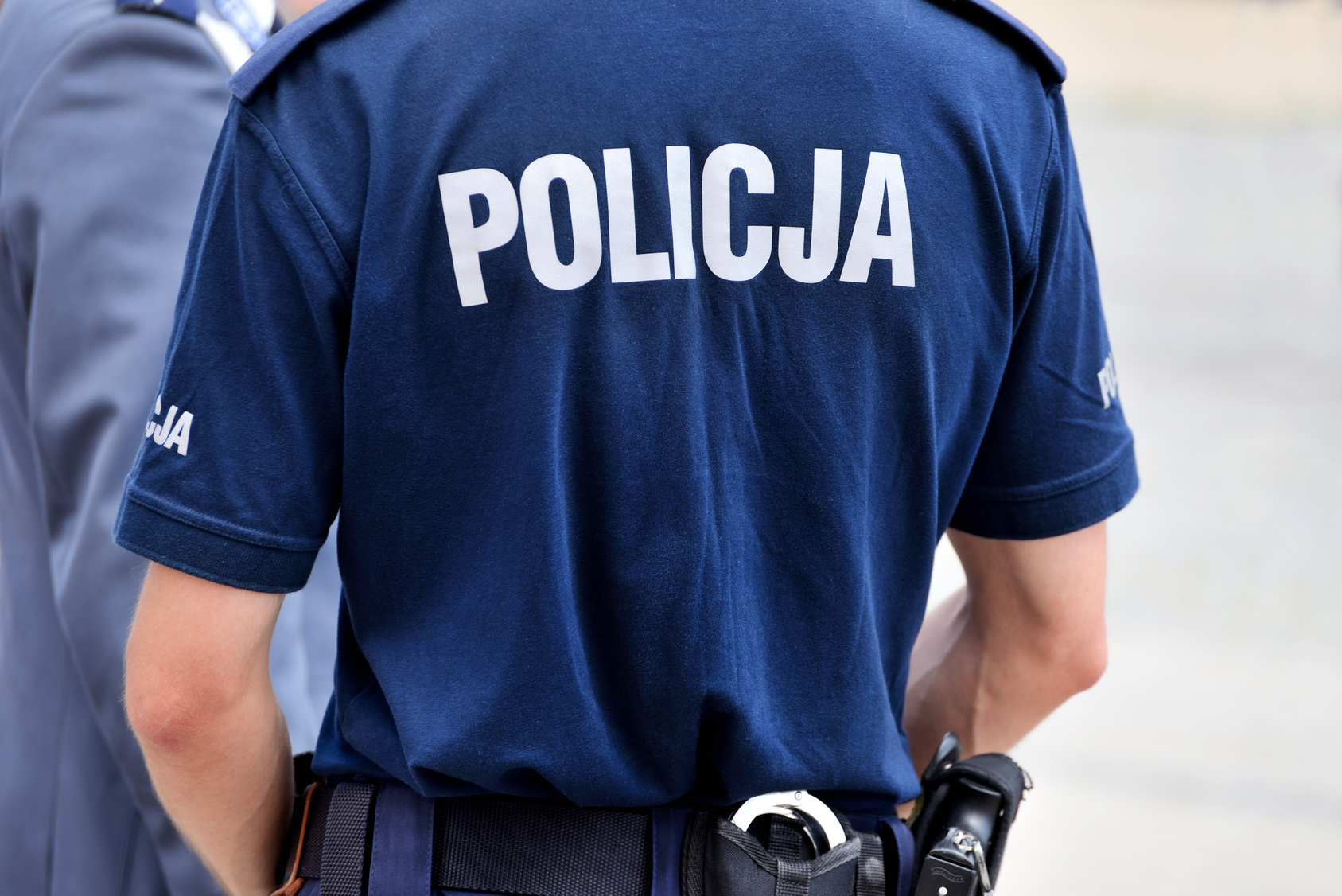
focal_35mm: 165
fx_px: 6153
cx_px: 671
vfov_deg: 8.3
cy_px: 448
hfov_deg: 12.4
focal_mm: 165
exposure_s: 1/100
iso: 100
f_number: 5
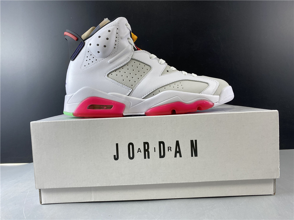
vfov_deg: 53.1
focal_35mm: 26
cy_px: 110
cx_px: 147
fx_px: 221
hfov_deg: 67.3
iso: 80
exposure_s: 1/100
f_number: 1.8
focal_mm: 4.25
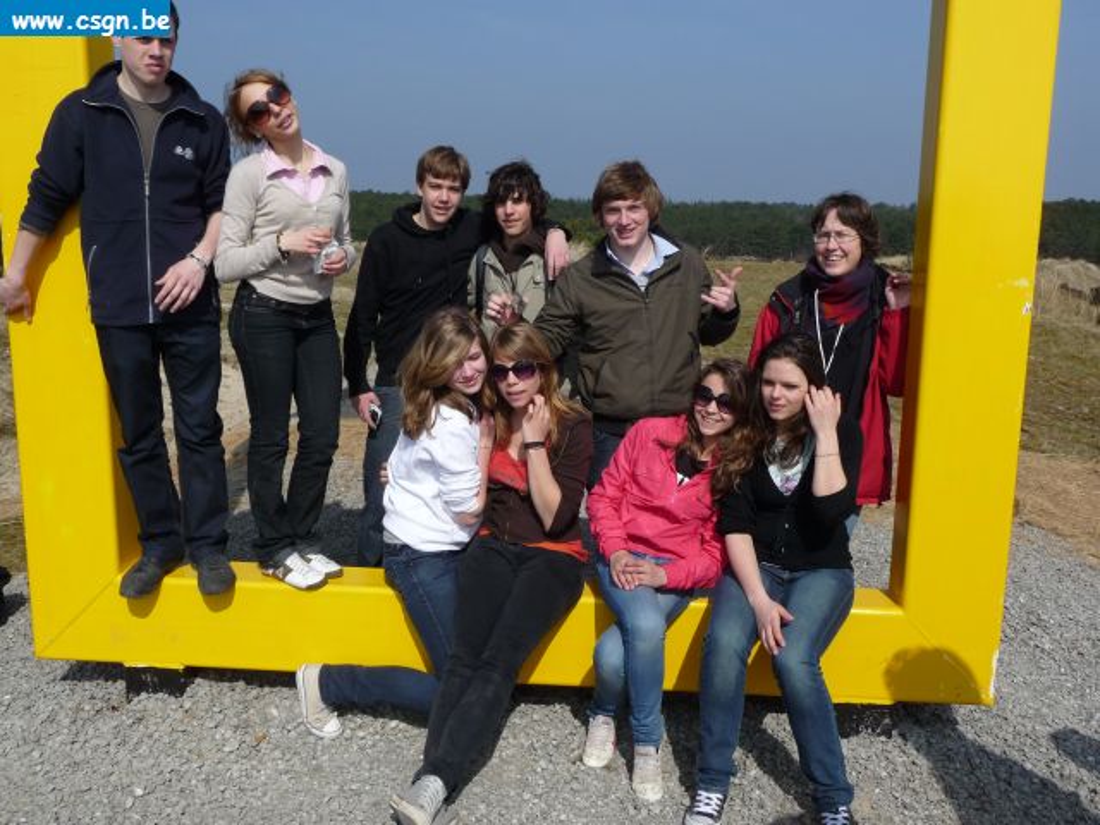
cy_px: 412
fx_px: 1080
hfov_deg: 54.0
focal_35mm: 34
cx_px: 550
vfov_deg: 41.8
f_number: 9
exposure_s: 1/250
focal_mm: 5.6
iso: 100
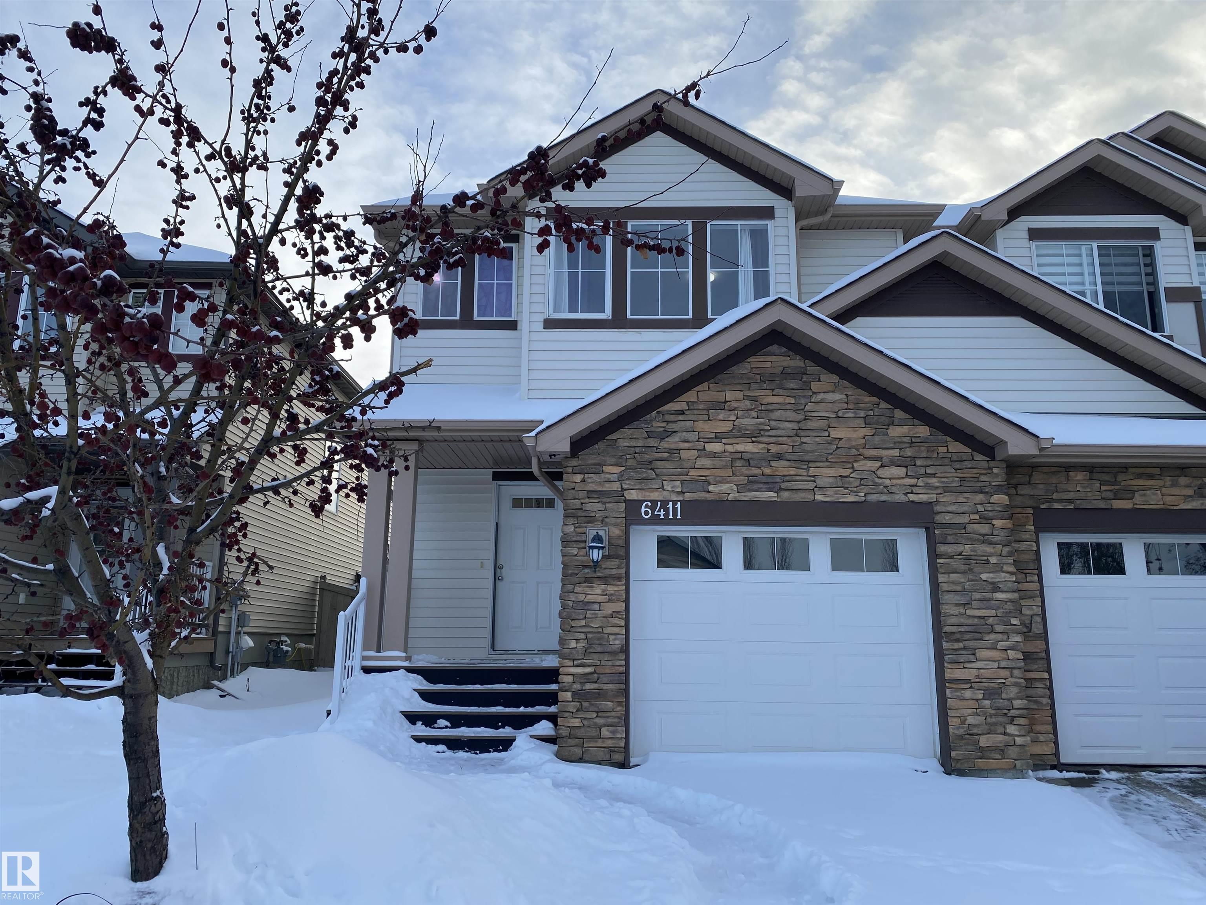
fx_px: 906
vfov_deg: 53.1
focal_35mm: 26
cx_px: 603
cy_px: 452
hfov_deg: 67.3
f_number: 1.8
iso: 32
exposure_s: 1/1193
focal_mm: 4.25
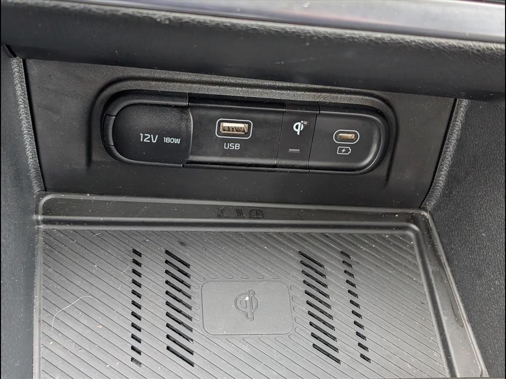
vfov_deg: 29.7
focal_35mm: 49
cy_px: 190
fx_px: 716
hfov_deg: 38.9
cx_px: 253
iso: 489
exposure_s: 1/185
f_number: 1.68
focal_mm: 6.9
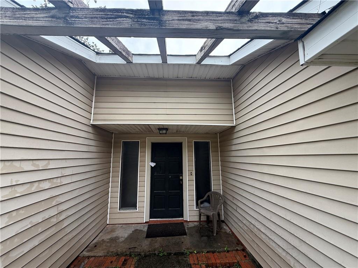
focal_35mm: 14
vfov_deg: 85.7
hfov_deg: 102.1
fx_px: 145
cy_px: 134
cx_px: 179
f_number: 2.2
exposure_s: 1/243
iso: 50
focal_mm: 2.22
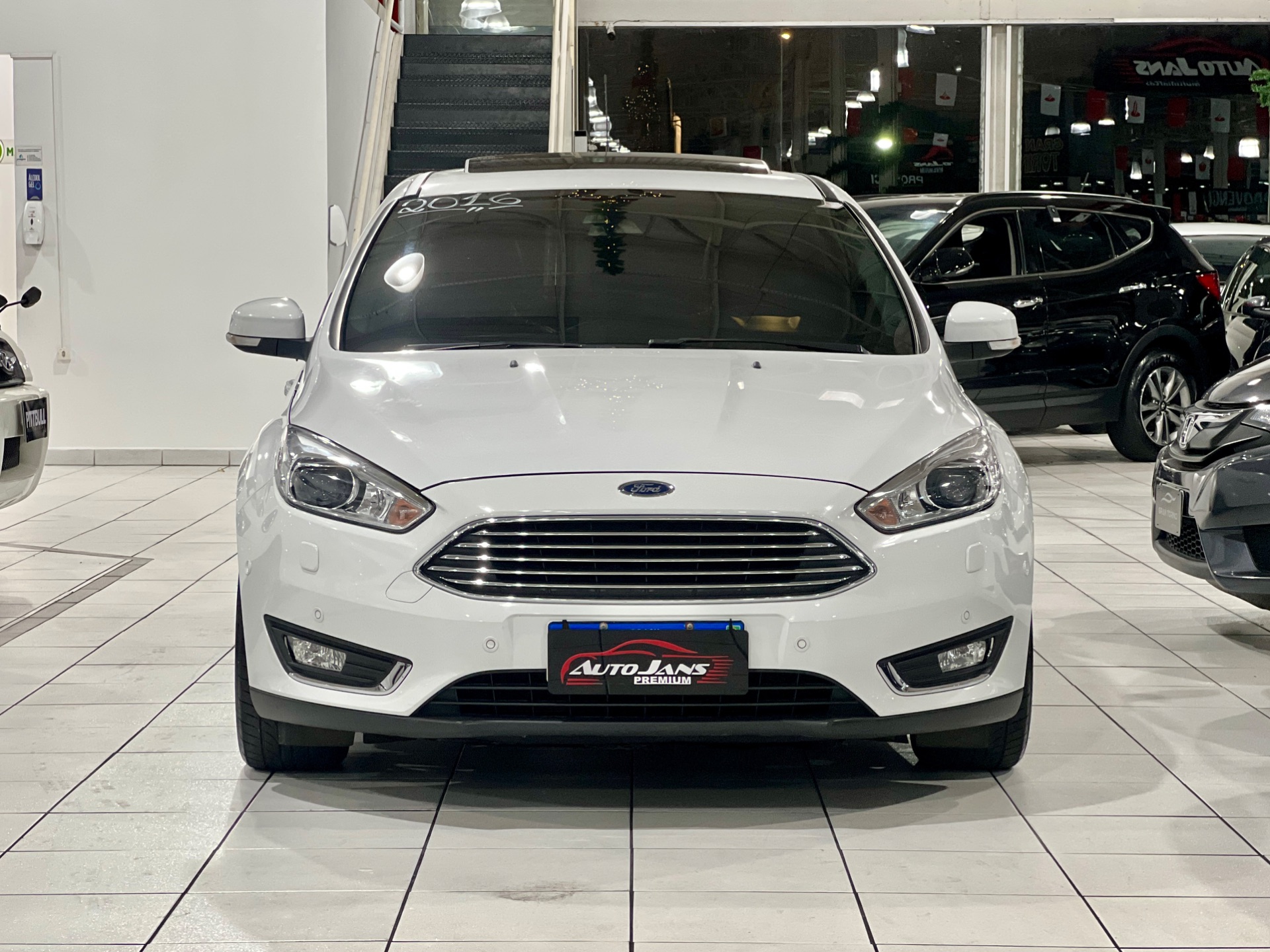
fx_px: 2825
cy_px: 476
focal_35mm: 77
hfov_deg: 25.3
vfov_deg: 19.1
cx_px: 635
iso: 250
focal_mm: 9
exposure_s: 1/40
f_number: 2.8
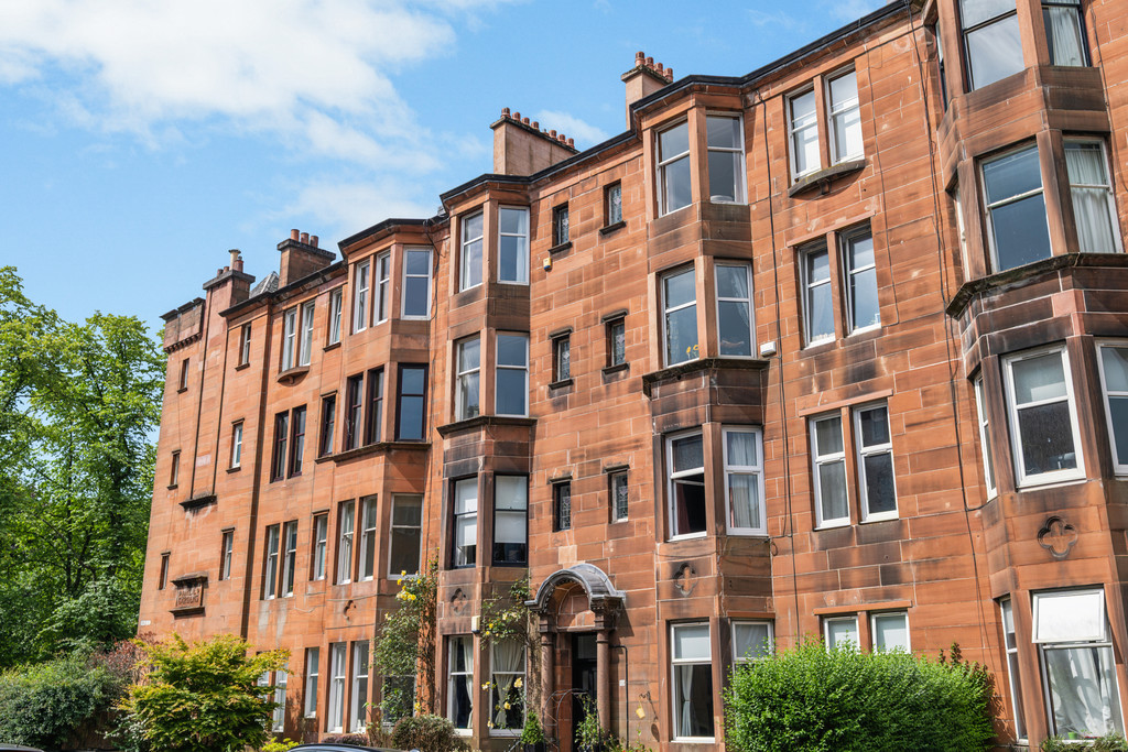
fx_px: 1097
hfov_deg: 54.4
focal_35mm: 35
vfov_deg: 37.9
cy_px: 376
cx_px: 564
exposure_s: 1/100
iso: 100
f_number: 8
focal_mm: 35
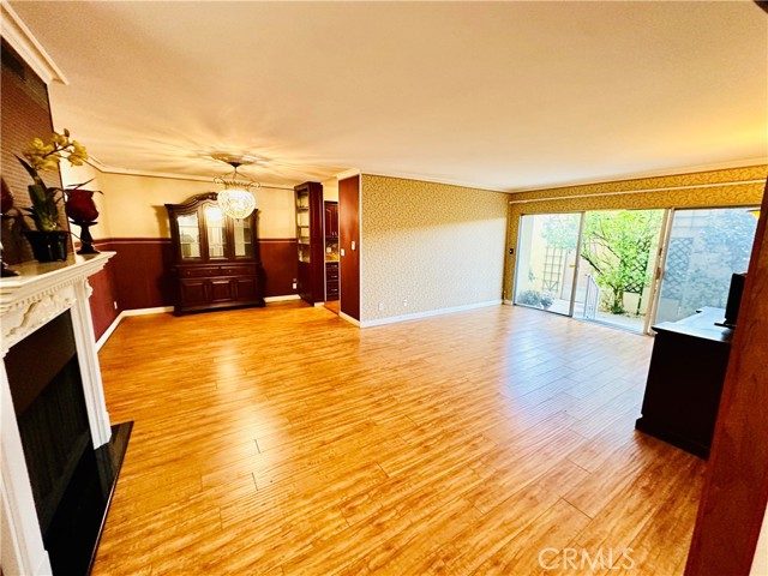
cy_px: 288
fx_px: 311
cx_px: 384
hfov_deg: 102.1
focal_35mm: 14
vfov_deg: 85.7
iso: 320
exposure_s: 1/60
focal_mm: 2.22
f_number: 2.2
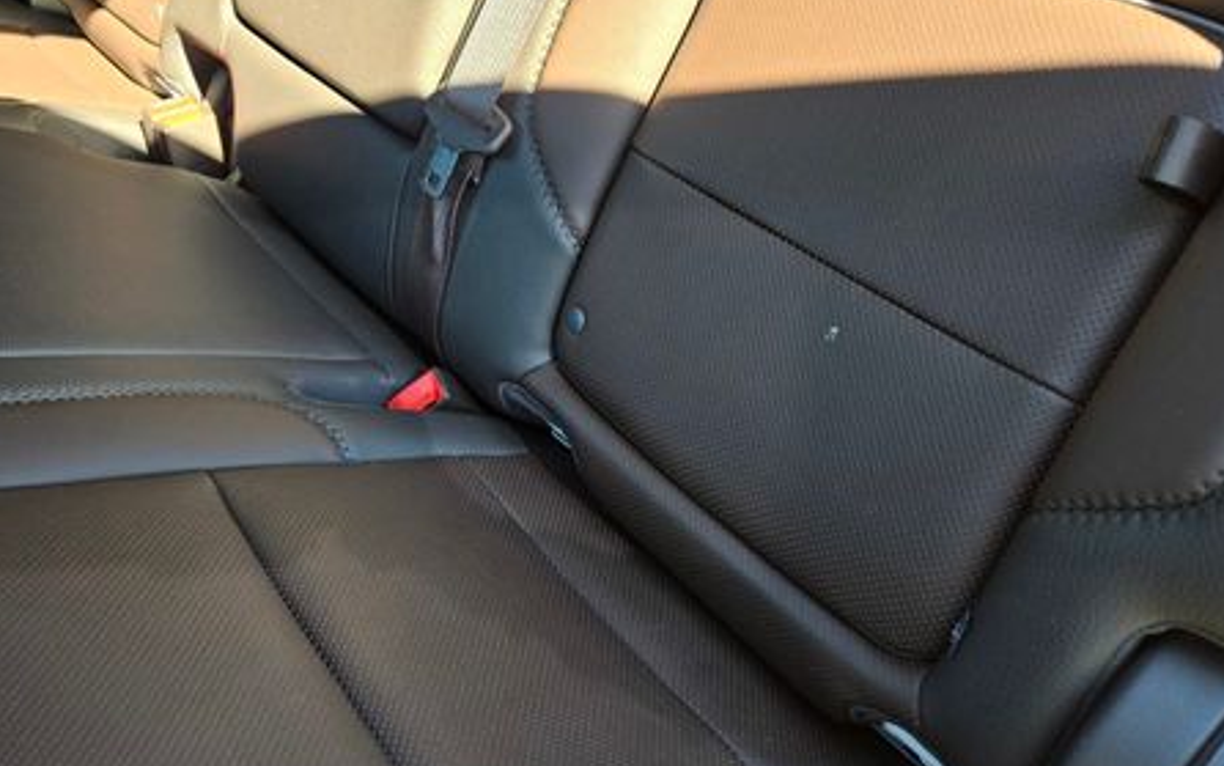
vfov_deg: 35.7
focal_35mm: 35
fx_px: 1168
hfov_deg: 55.2
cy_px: 225
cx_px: 546
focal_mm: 5.4
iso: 32
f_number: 1.8
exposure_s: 1/100
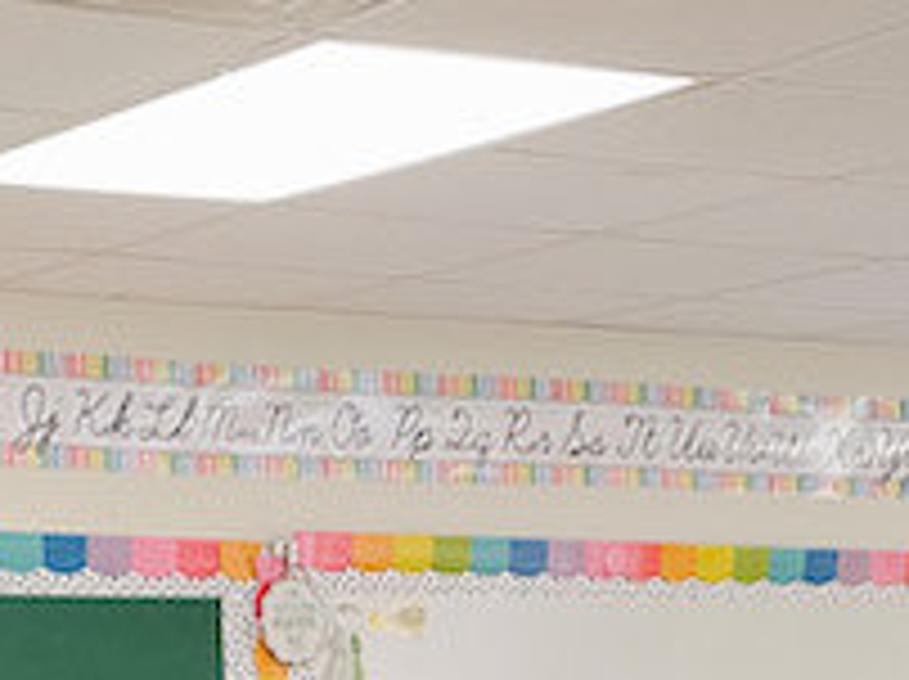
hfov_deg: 15.3
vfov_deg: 10.6
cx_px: 405
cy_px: 1328
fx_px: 3383
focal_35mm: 129
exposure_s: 1/120
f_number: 1.6
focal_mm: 4.2
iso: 125
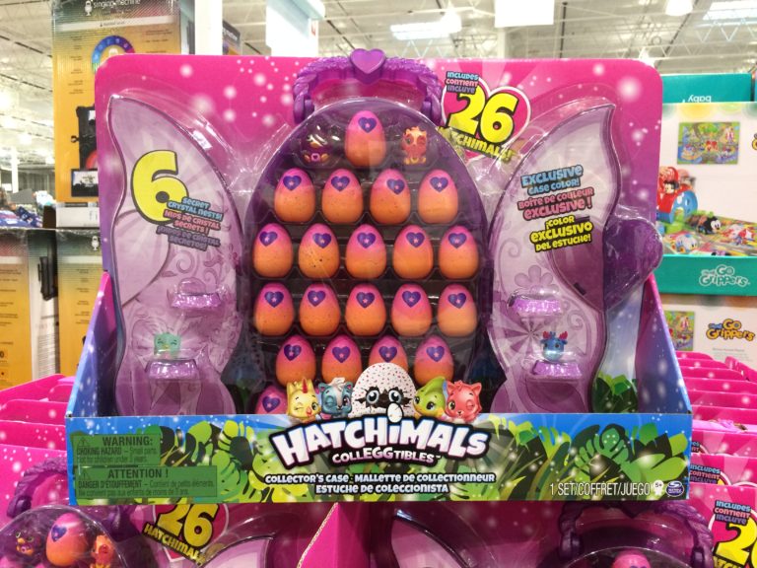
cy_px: 284
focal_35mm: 29
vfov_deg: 48.2
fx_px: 634
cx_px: 378
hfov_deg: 61.7
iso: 160
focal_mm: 4.15
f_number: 2.2
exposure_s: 1/33
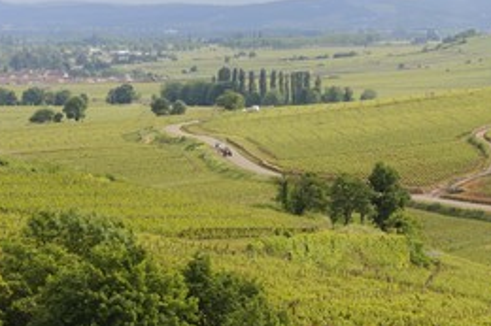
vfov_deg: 4.2
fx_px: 4416
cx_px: 339
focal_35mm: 324
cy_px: 196
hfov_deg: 6.4
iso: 200
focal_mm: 200
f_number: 8
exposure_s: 1/250
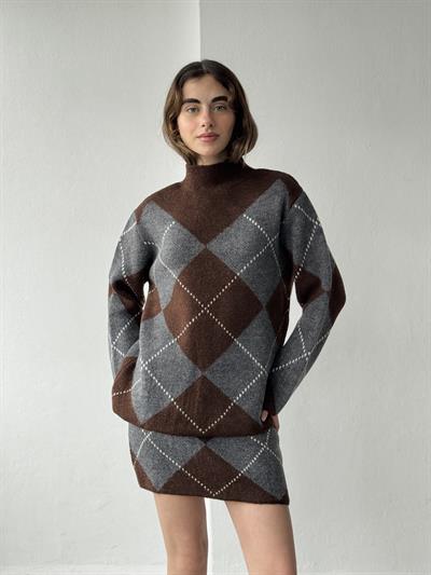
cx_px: 216
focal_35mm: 48
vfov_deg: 39.6
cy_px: 288
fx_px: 797
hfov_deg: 30.3
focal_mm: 6.76
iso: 64
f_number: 1.78
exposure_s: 1/364
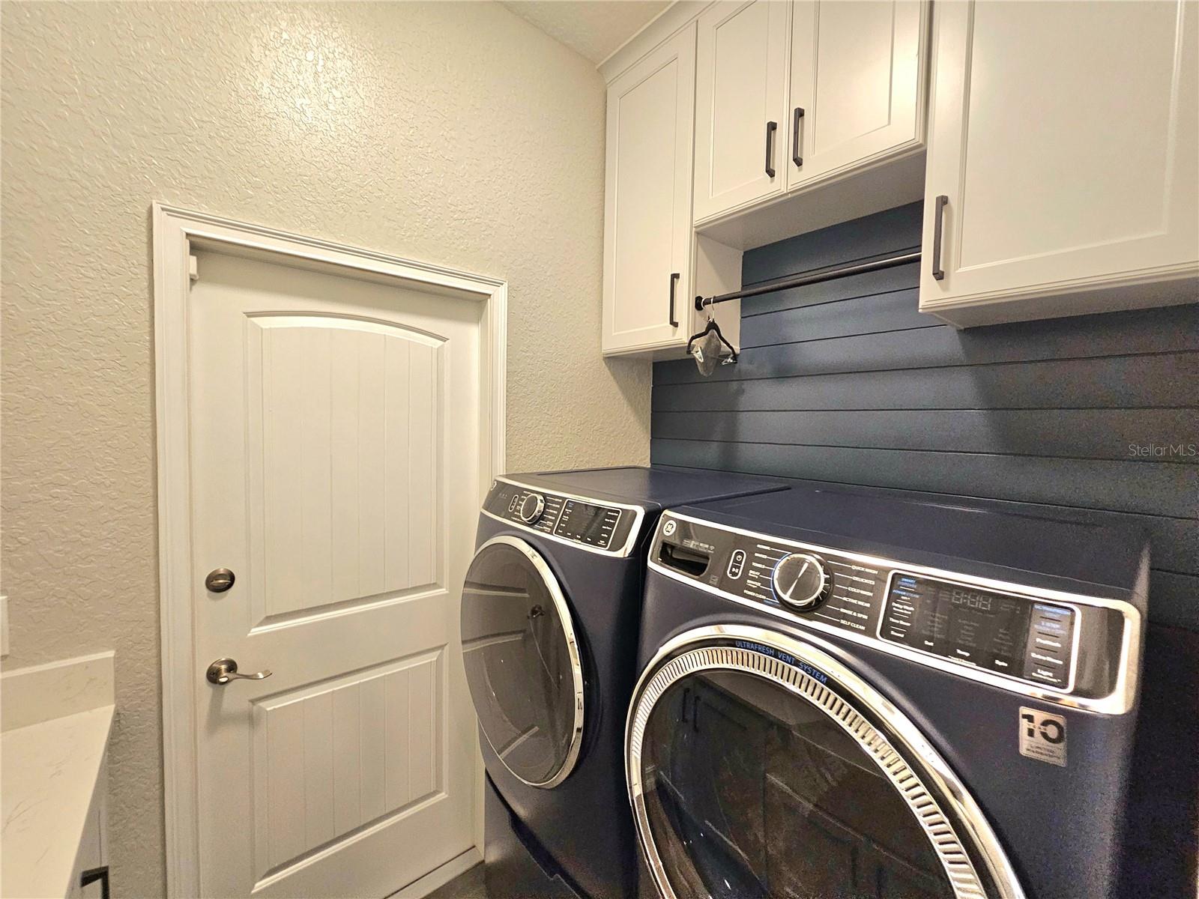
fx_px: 450
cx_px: 600
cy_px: 450
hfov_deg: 106.2
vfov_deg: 89.9
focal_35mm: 13
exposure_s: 1/60.2
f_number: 2.2
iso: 320
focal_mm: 2.2
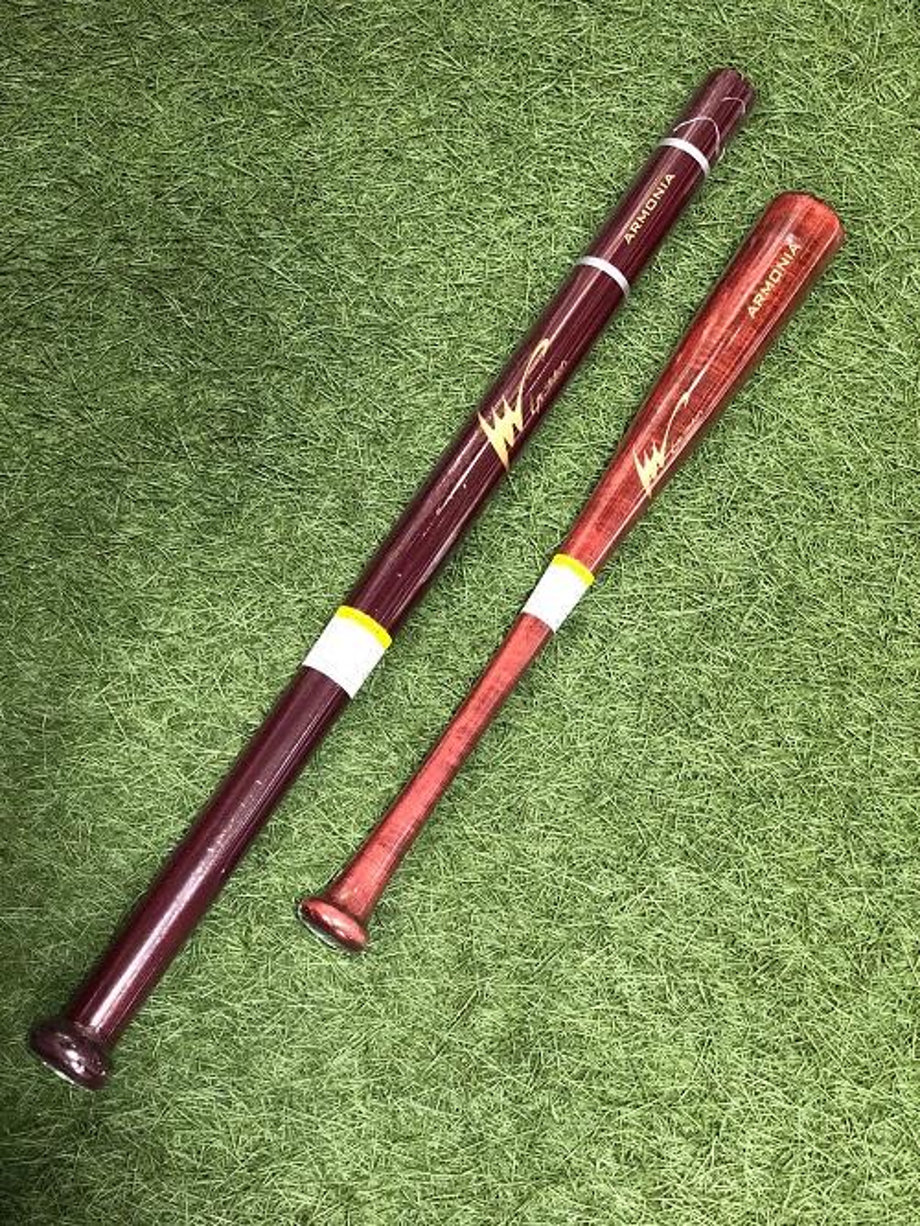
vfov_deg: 36.8
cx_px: 460
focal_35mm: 52
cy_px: 613
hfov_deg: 28.1
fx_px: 1842
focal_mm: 6
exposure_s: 1/24
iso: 160
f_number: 2.4
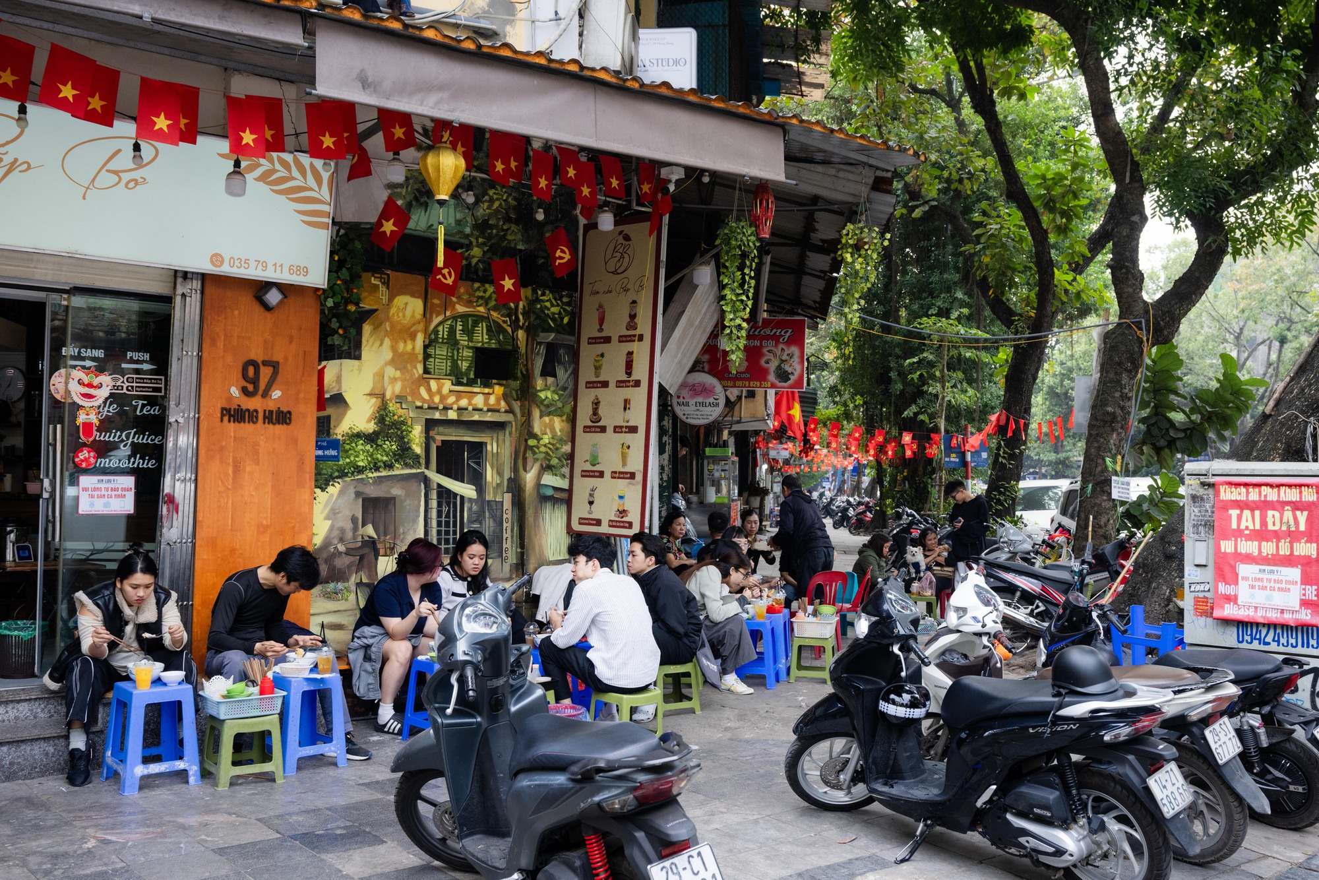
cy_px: 440
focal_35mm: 34
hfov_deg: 55.8
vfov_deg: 38.9
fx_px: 1246
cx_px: 660
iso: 640
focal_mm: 34
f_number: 5.6
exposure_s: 1/400
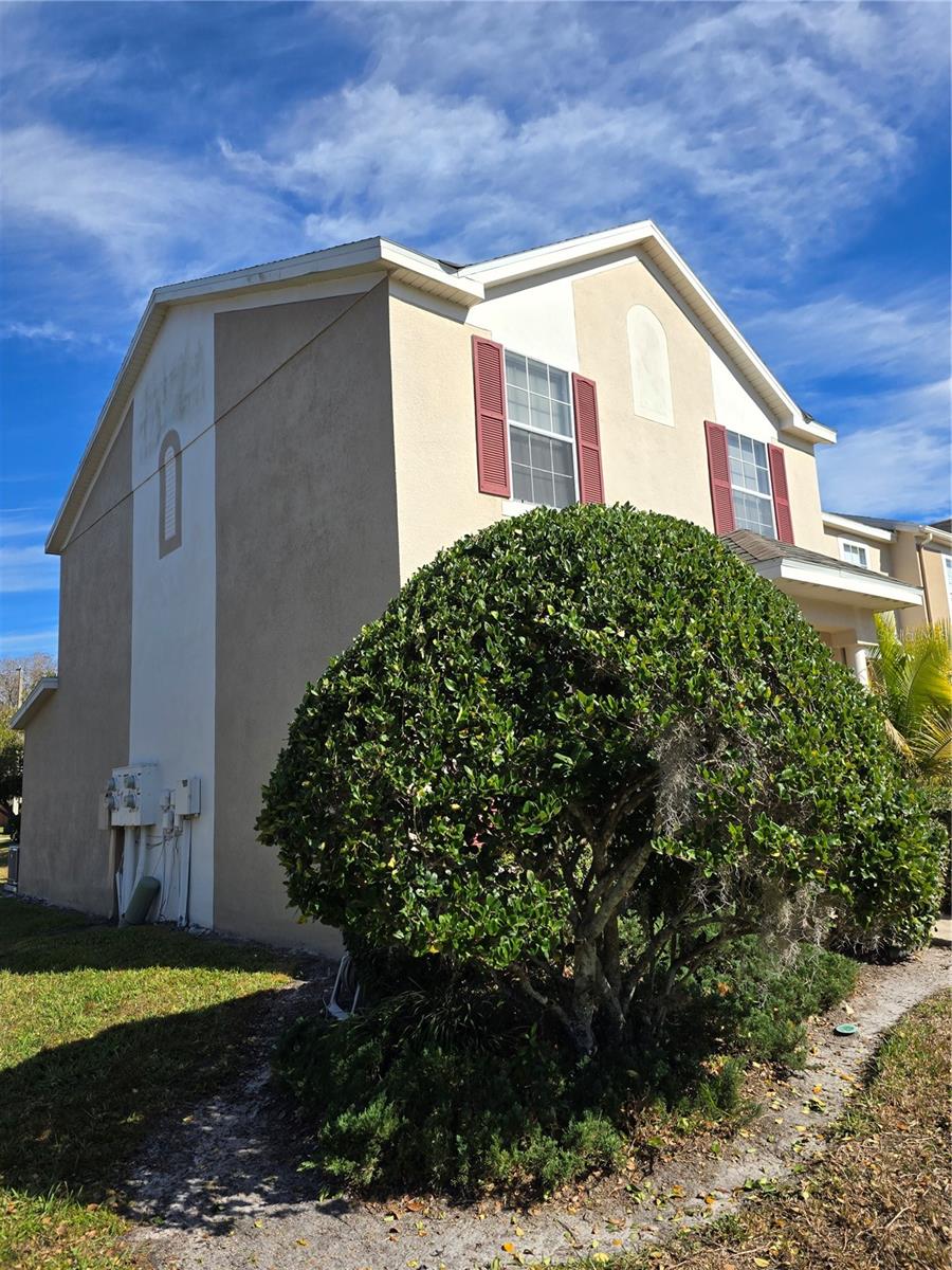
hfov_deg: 58.9
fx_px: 843
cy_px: 635
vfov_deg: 73.9
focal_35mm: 23
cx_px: 476
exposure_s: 1/937
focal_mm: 6.3
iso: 12
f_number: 1.7
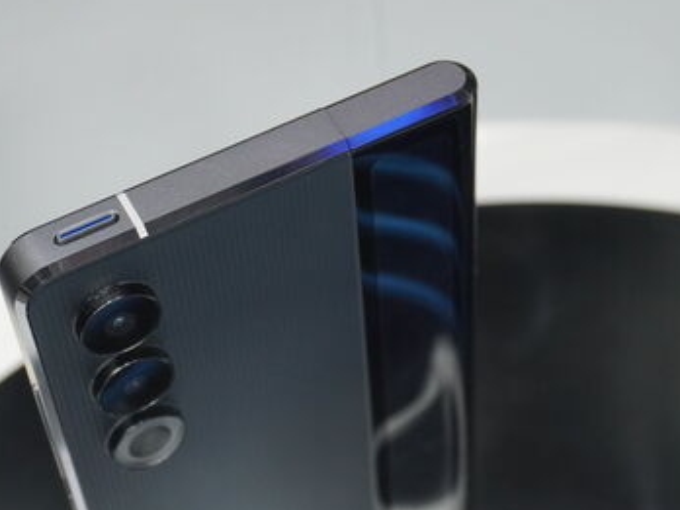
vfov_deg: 19.8
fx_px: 1451
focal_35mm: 74
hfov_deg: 26.3
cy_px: 357
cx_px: 274
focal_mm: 29
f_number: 5
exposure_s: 1/160
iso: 640
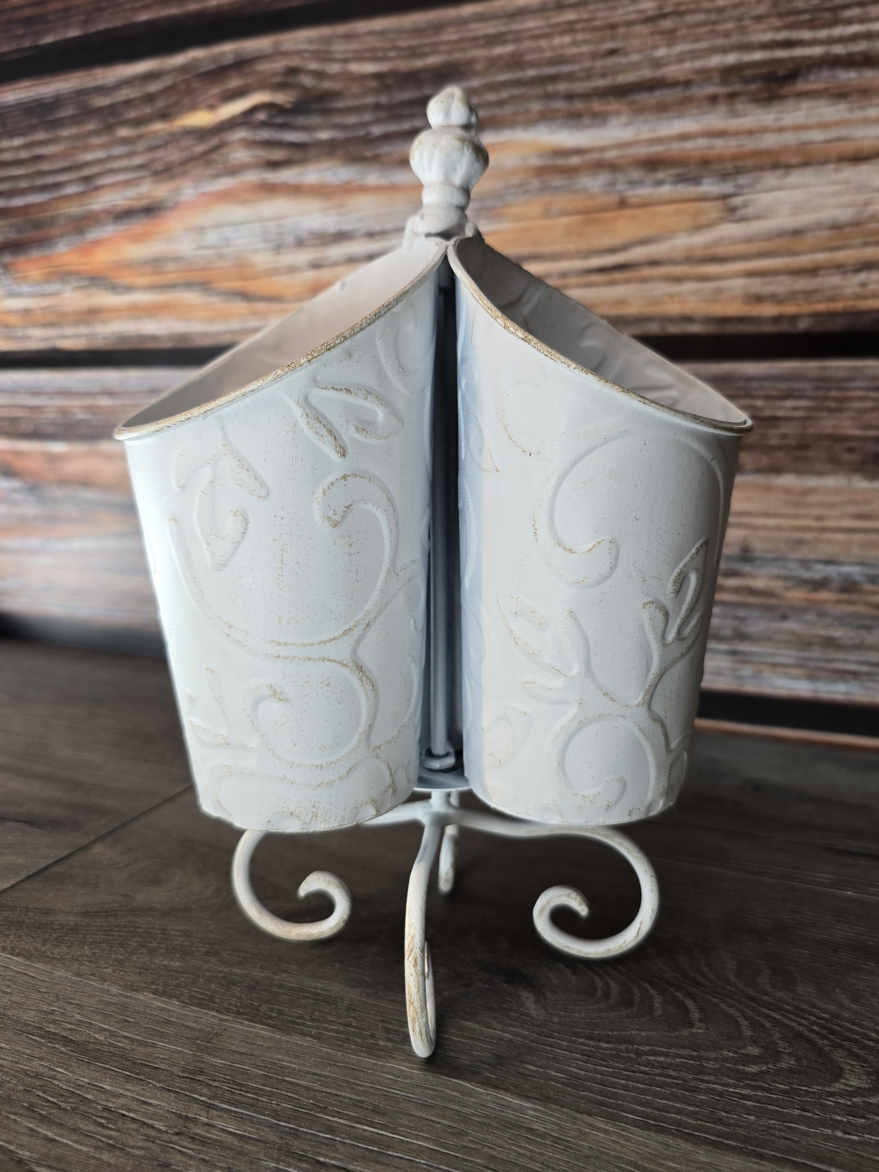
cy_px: 586
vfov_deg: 73.9
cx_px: 440
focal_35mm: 23
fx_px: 779
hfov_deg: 58.9
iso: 64
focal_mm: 6.3
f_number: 1.7
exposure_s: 1/120
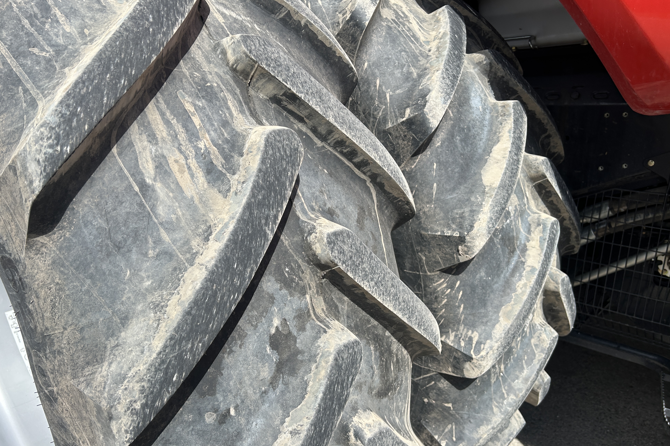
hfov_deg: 65.5
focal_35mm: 28
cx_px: 334
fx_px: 521
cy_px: 253
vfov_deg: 46.3
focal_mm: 5.7
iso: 50
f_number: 1.5
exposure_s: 1/2632
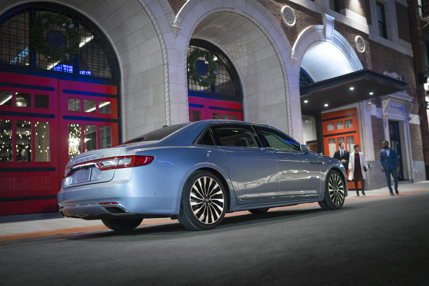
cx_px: 214
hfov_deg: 54.4
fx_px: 417
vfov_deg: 37.9
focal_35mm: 35
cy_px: 143
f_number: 1.7
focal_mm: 35
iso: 1600
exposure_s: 1/50
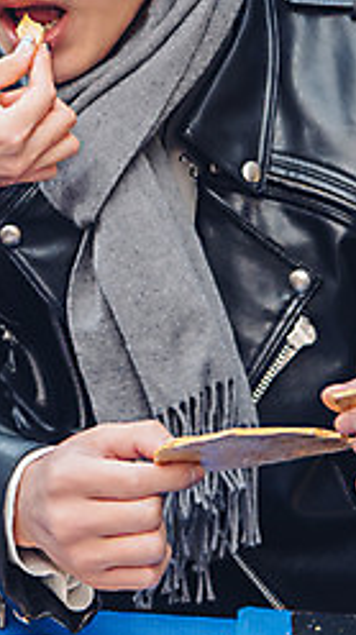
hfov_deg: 8.2
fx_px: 2474
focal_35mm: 147
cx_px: -37
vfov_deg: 14.6
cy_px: 141
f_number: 4
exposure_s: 1/60
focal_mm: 58
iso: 500
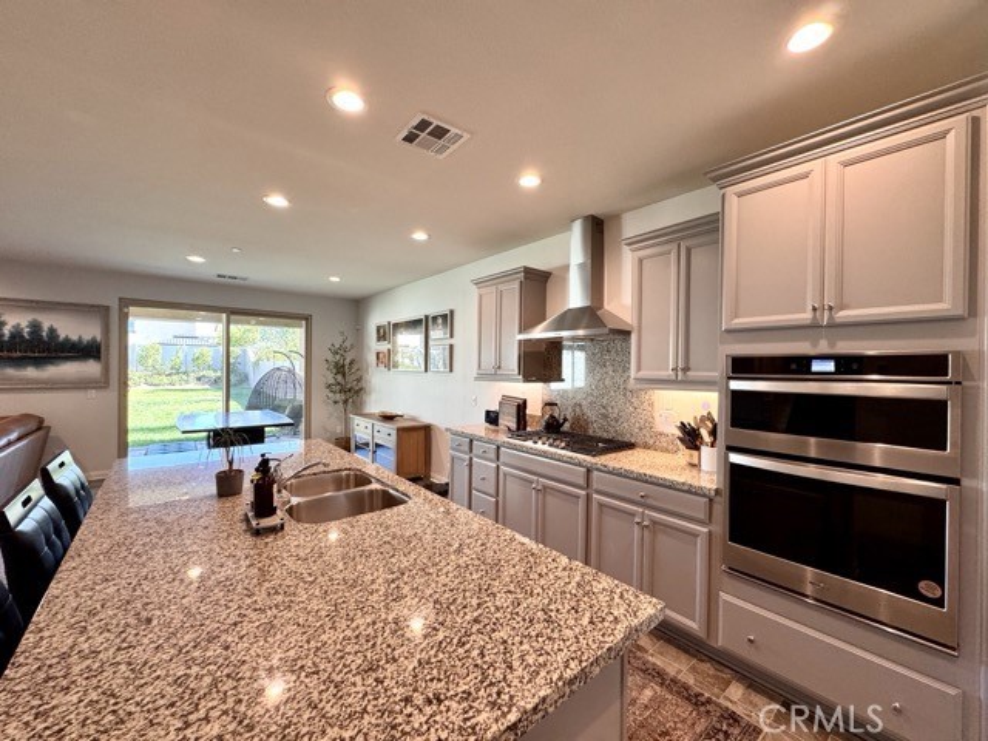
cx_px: 494
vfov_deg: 85.7
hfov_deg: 102.1
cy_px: 370
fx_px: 400
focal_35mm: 14
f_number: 2.2
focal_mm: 2.22
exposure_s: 1/120
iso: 250
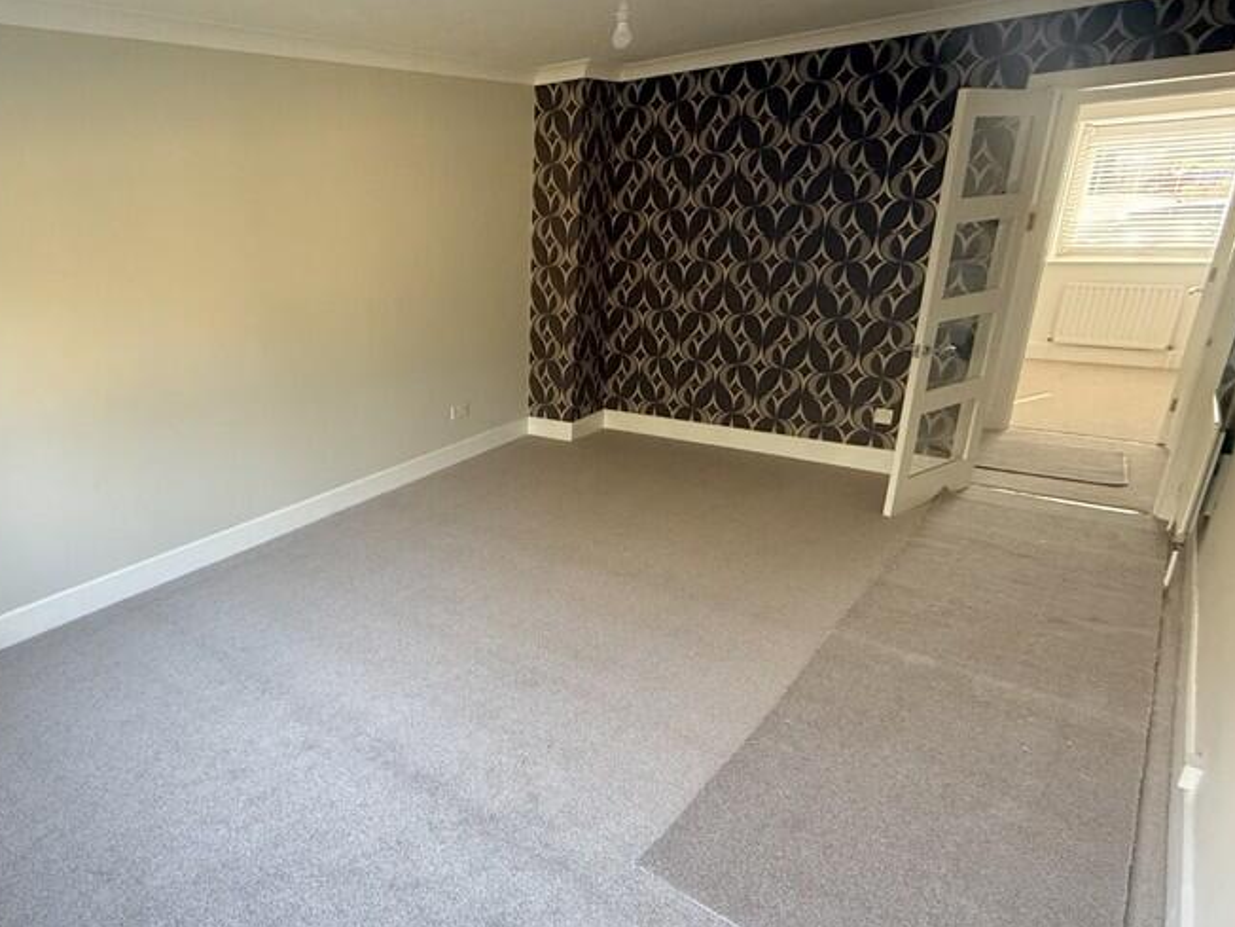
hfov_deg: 72.9
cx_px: 366
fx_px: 785
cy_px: 480
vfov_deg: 61.1
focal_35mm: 22
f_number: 2.2
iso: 320
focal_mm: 2.22
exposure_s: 1/67
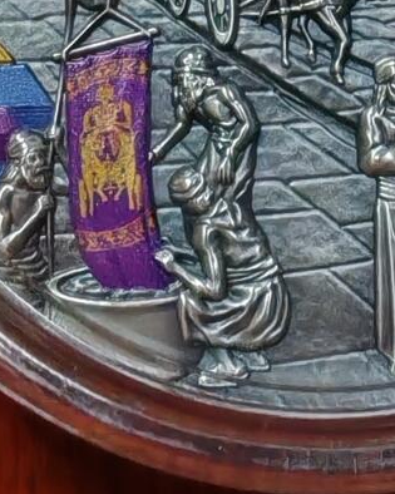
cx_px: 339
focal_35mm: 116
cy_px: -261
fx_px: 1696
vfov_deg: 15.3
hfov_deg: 13.2
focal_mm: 1.96
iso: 100
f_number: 2.2
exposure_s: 1/33
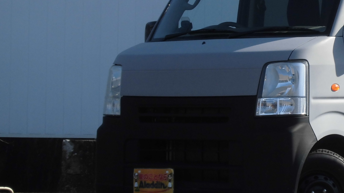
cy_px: 67
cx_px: 318
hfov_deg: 14.1
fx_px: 1377
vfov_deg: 8.0
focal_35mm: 151
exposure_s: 1/640
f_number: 4.4
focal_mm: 13
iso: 100
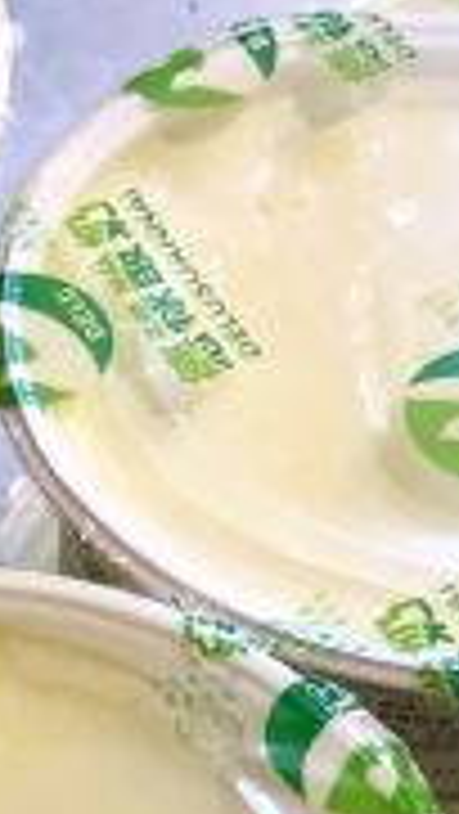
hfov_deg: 8.4
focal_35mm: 122
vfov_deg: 17.1
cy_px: 870
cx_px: -918
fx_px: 2636
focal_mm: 4.15
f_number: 2.2
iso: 64
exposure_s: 1/30
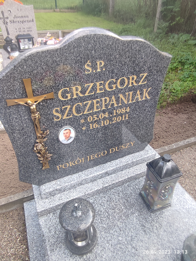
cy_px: 130
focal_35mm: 16
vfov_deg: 94.5
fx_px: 121
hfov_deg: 78.2
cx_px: 98
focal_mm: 1.65
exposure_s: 1/130
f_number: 2.2
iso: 50
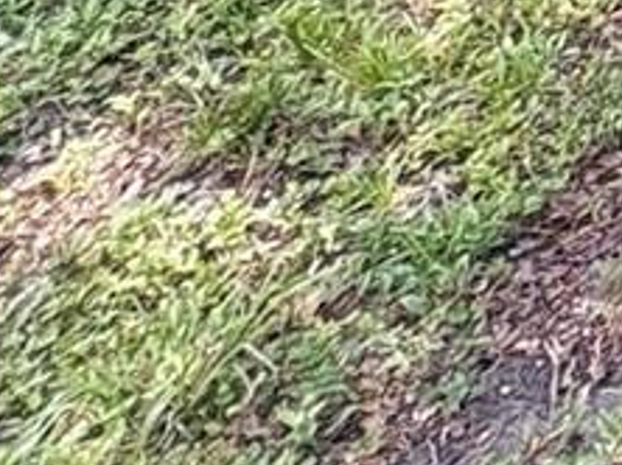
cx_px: 1706
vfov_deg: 10.0
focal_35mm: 101
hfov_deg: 12.4
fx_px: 1813
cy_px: -1017
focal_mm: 2.22
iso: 40
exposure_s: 1/139
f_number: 2.2
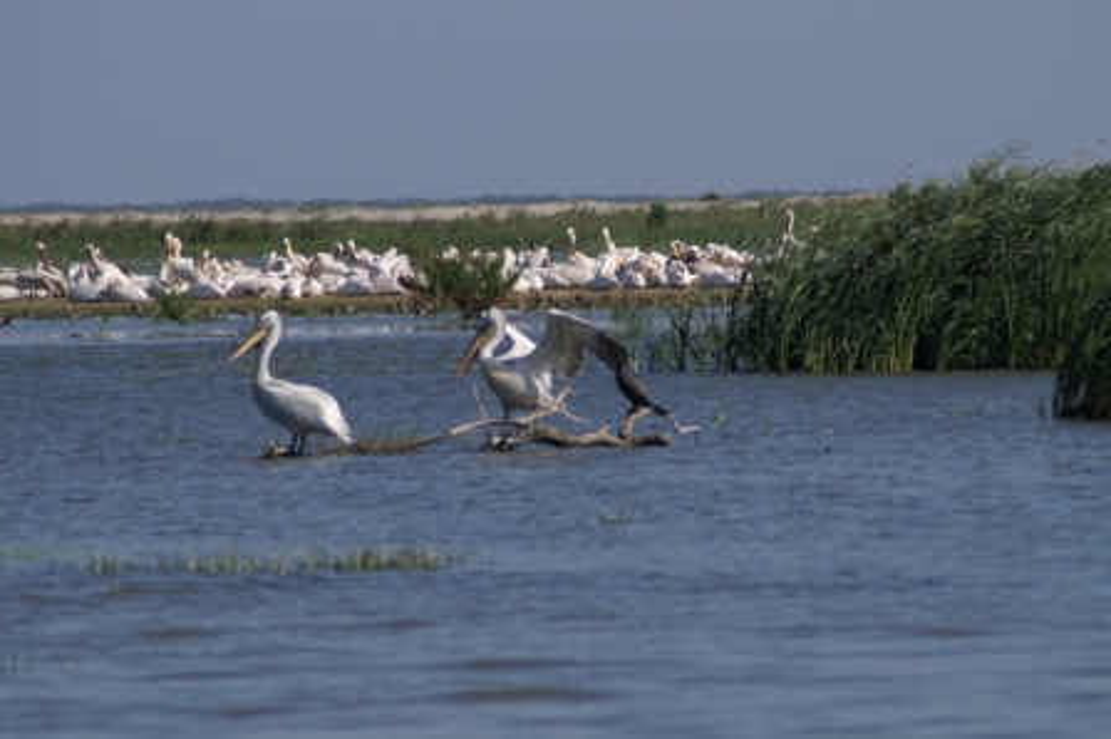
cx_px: 556
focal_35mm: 600
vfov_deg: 2.3
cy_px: 370
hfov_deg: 3.4
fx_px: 18503
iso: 100
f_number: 9
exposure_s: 1/500
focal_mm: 400
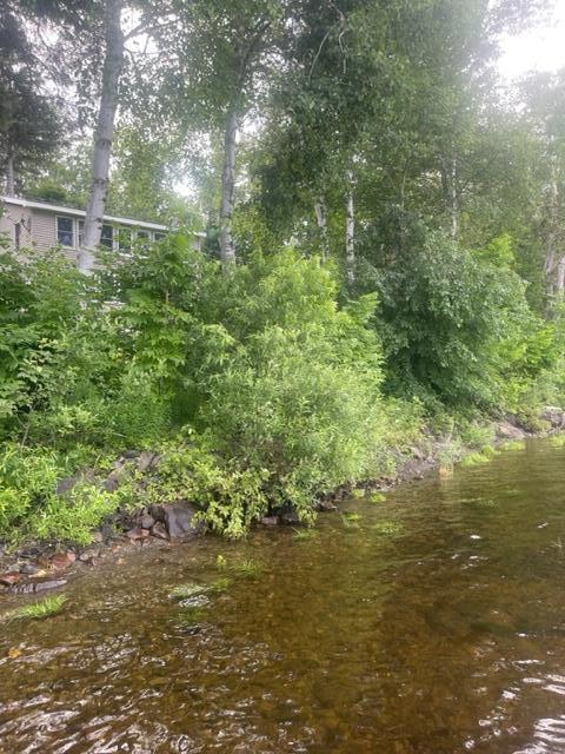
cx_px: 282
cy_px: 377
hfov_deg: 53.1
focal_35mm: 26
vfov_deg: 67.3
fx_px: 566
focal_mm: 5.1
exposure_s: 1/244
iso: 32
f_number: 1.6
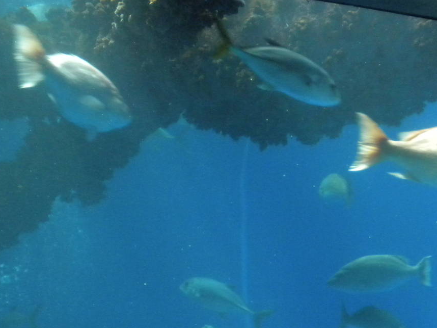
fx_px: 871
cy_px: 290
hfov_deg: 27.9
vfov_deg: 20.9
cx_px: 303
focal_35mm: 69
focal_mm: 6.6
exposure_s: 1/28.6
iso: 400
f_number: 3.5
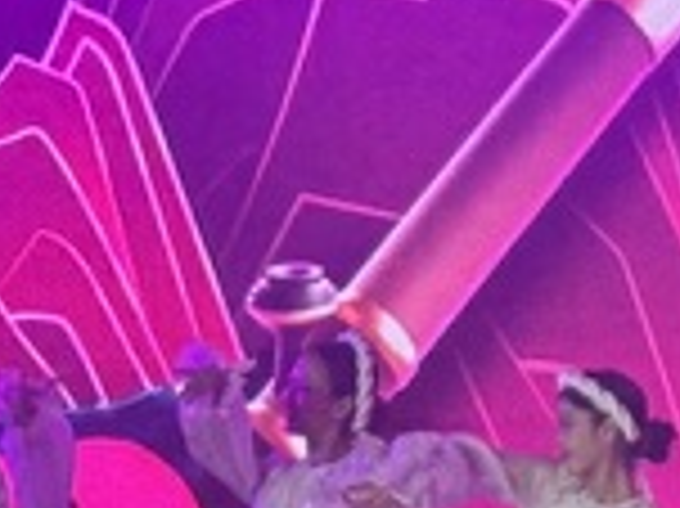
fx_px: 6379
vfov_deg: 4.6
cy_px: 40
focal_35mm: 325
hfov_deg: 5.9
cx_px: 1522
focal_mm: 6.76
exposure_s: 1/69
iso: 100
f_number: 1.78
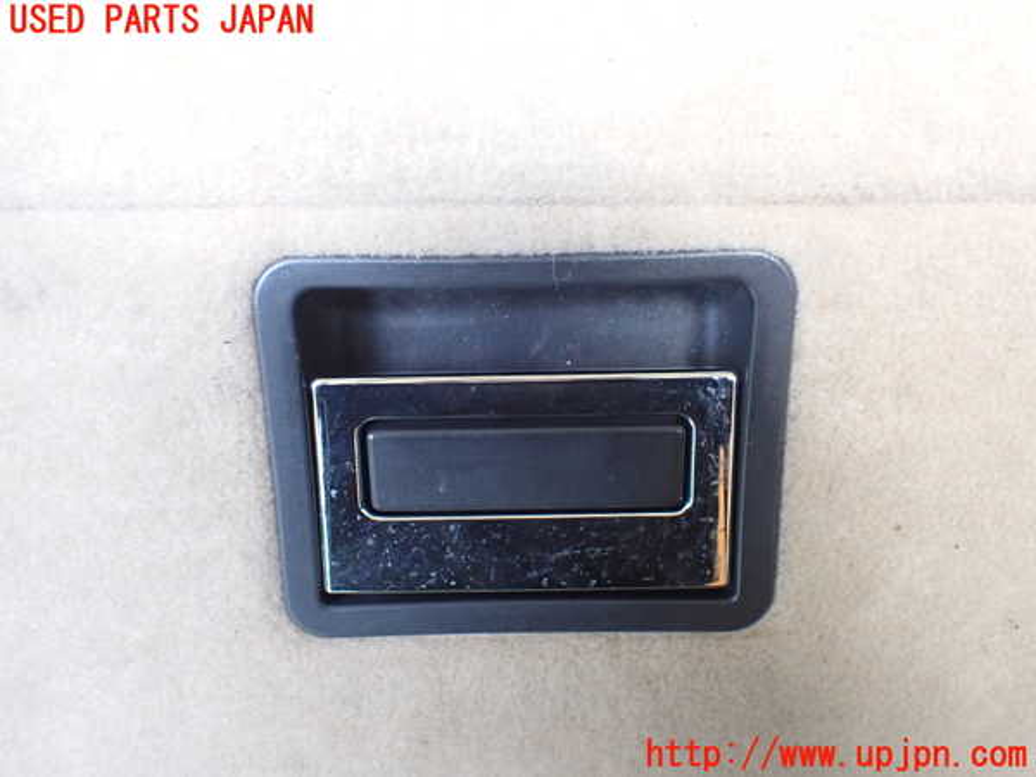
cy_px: 388
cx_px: 518
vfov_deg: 46.8
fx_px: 898
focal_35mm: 30
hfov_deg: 60.0
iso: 640
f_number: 2.3
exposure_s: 1/125
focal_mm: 5.4
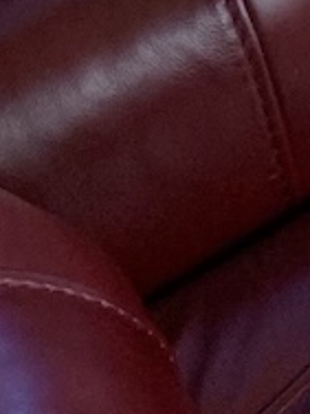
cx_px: 741
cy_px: -558
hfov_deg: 7.5
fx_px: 2197
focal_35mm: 184
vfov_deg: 9.6
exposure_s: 1/60
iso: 100
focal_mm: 4.25
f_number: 1.8
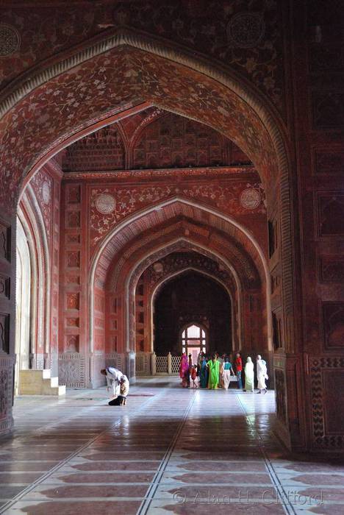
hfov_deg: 33.1
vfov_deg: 47.9
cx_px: 172
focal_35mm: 40
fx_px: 579
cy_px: 258
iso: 1000
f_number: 4
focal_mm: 27
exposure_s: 1/30
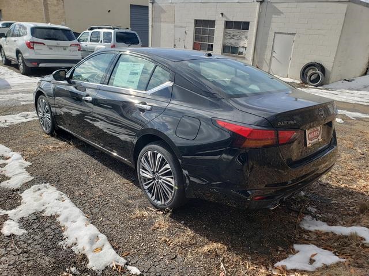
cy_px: 138
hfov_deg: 67.3
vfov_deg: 53.1
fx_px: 277
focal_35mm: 26
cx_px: 184
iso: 50
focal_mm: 4.3
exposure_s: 1/1192
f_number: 2.4
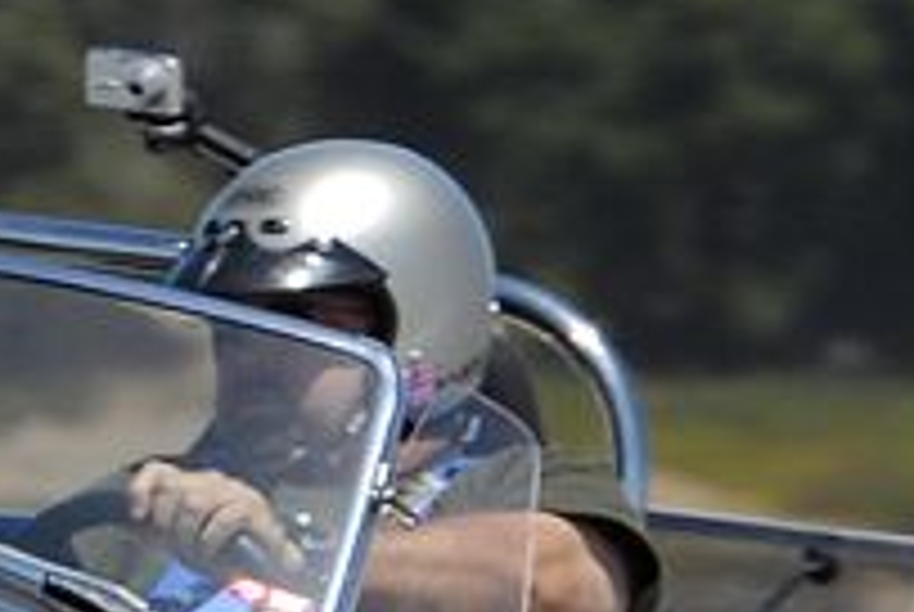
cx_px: -684
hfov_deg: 1.1
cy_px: 97
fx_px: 45613
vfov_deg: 0.8
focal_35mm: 1794
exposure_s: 1/200
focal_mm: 190
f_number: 8
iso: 200
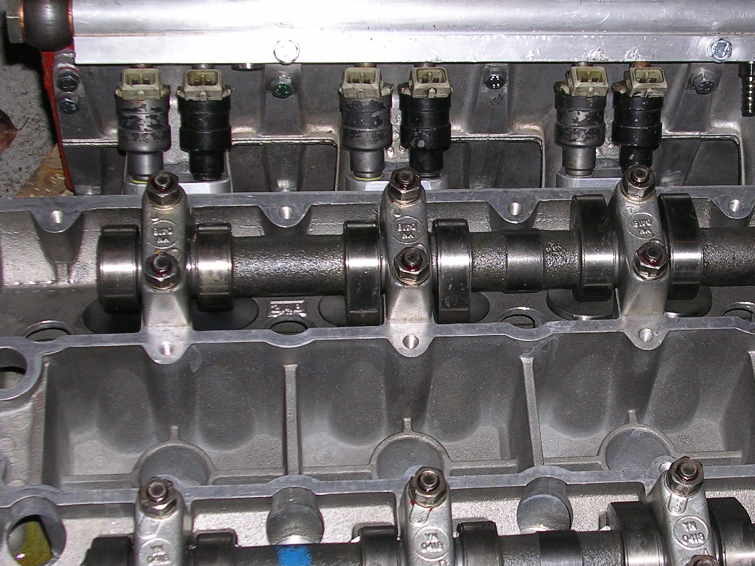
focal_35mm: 81
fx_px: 1767
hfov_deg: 23.9
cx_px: 543
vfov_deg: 18.2
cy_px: 309
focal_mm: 8.5
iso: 50
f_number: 3.3
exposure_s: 1/60.1
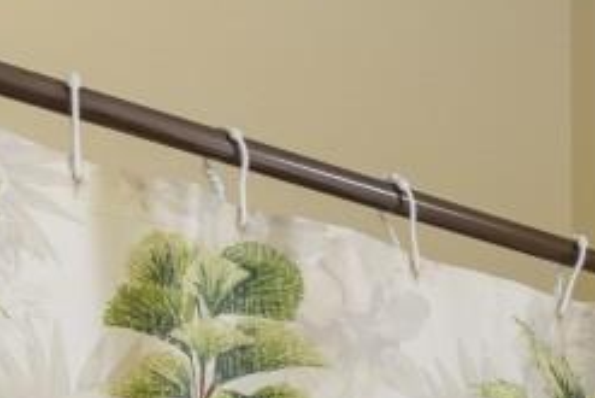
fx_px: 1951
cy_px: 1003
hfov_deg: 13.3
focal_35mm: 118
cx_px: 1388
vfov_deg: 10.0
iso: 100
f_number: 4.8
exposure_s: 1/6
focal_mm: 12
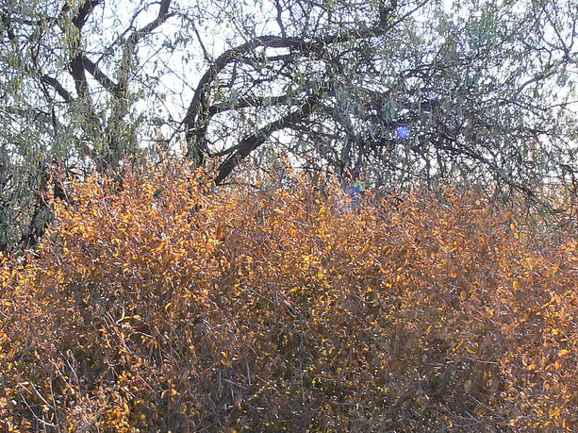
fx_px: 1335
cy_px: 319
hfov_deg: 24.4
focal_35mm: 80
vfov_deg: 18.3
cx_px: 257
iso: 100
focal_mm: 7.4
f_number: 8
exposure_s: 1/100
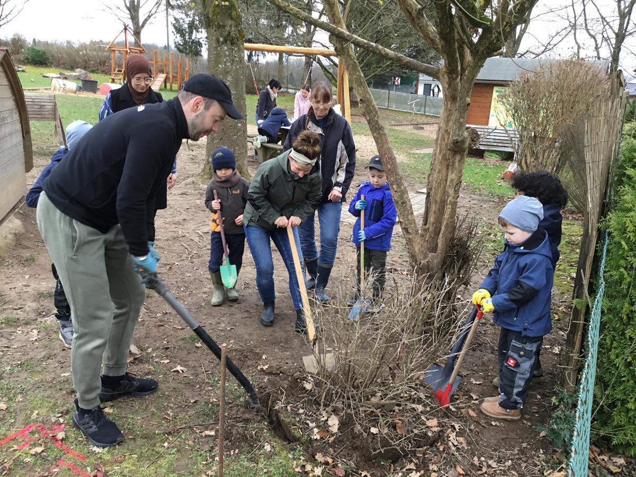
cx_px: 318
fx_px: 570
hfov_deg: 58.4
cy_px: 238
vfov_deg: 45.4
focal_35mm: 31
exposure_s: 1/100
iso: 40
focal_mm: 3.3
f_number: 2.4
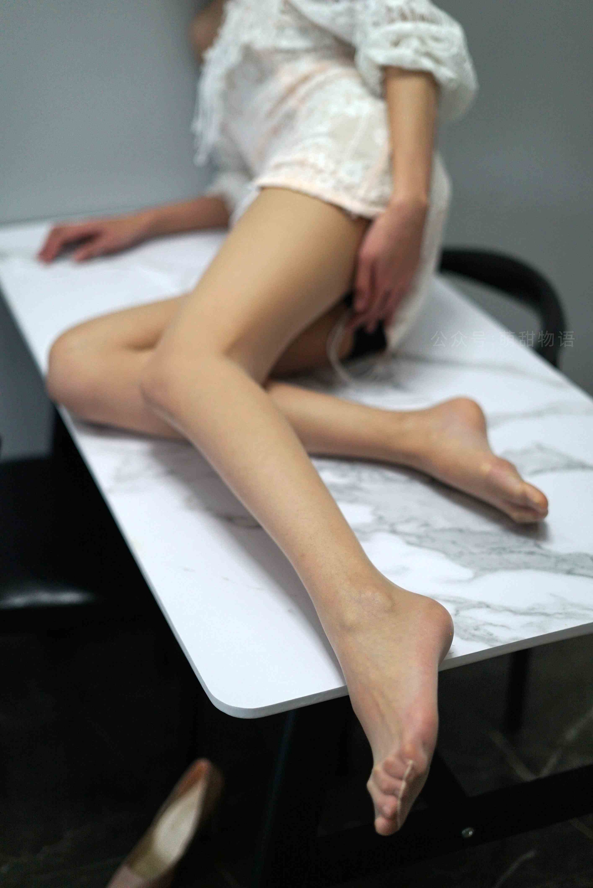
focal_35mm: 50
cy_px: 444
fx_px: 1234
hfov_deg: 27.0
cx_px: 296
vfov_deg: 39.6
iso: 800
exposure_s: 1/1000
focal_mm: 50
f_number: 2
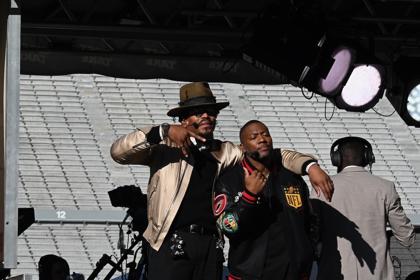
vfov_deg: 7.0
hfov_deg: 10.6
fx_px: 2274
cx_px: 210
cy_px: 140
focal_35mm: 195
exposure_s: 1/125
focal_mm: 195
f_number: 22
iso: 220
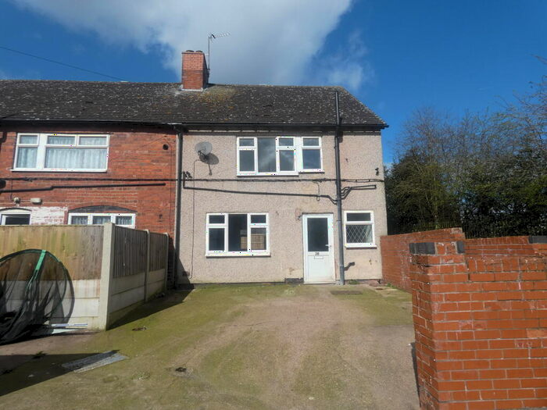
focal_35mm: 20
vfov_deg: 66.0
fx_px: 316
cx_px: 274
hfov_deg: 81.7
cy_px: 205
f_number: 4.5
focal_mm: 3.6
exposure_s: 1/800
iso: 80
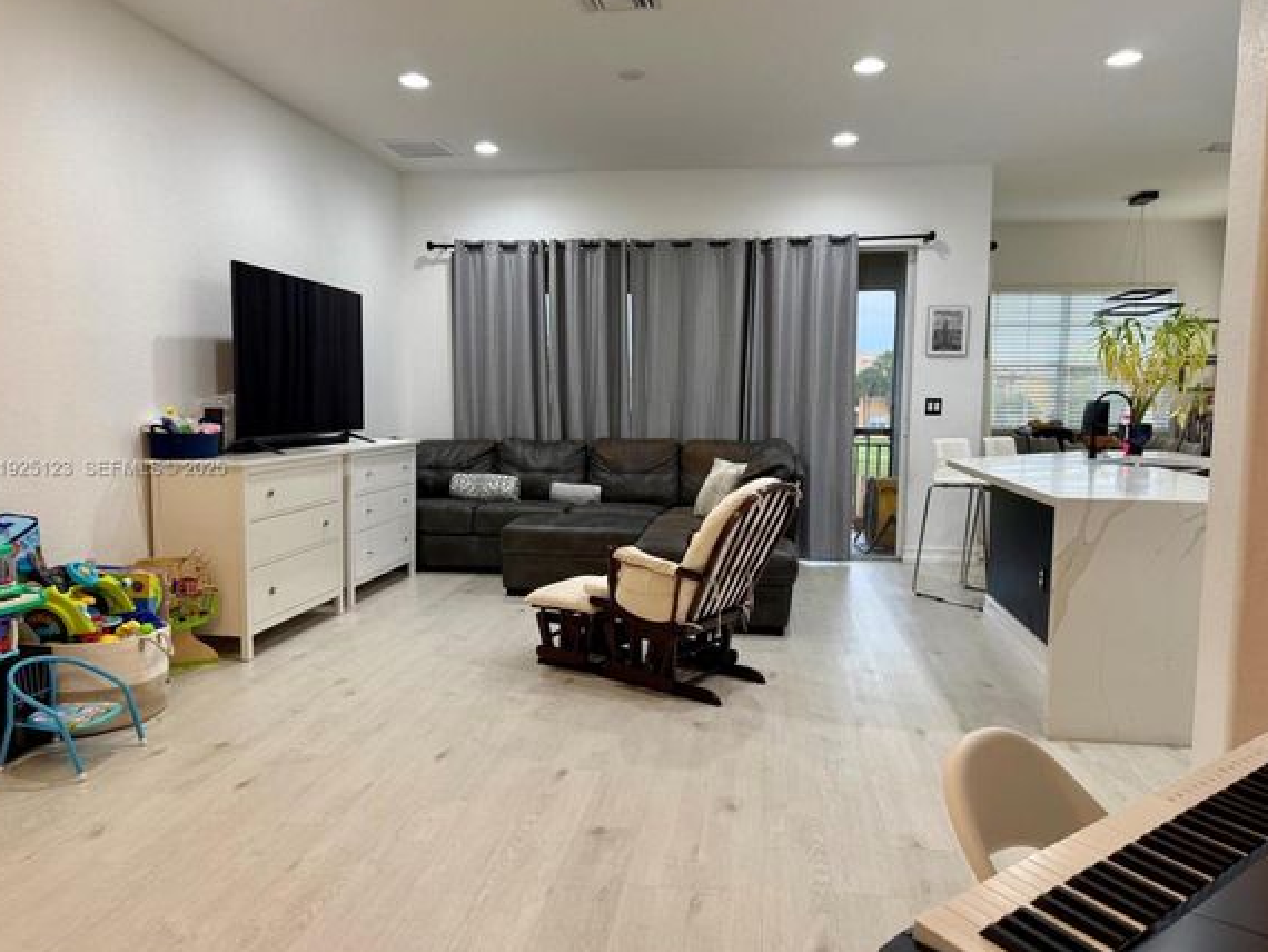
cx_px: 630
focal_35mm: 25
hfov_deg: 69.4
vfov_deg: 54.9
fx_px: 916
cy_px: 470
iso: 125
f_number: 1.78
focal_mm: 6.76
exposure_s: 1/60
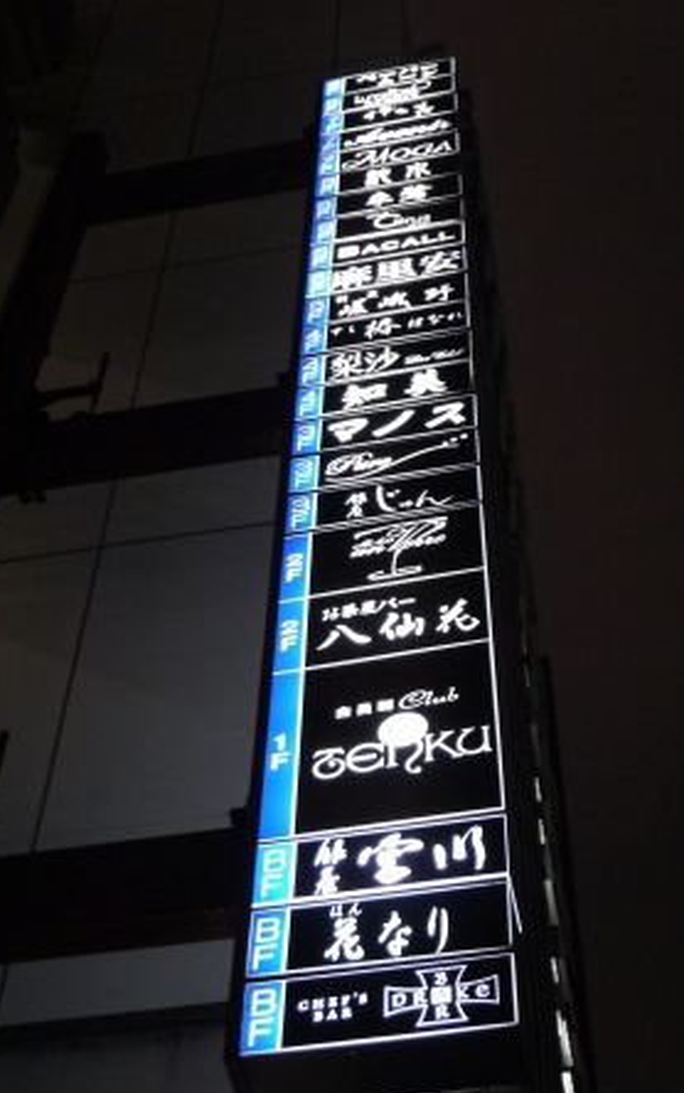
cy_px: 549
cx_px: 342
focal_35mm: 62
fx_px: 1847
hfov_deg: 21.0
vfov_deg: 33.0
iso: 1600
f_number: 5.2
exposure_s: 1/40
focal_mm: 29
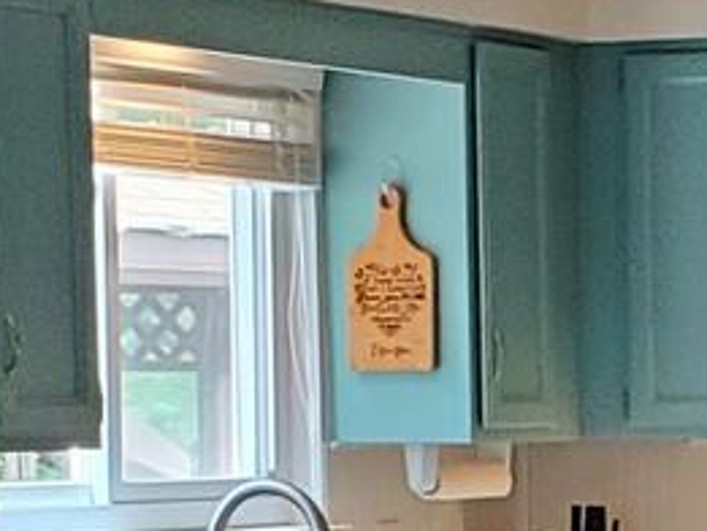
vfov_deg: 7.2
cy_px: 695
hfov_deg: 9.6
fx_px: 4168
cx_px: 832
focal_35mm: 204
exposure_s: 1/60.2
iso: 250
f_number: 2.4
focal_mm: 4.3
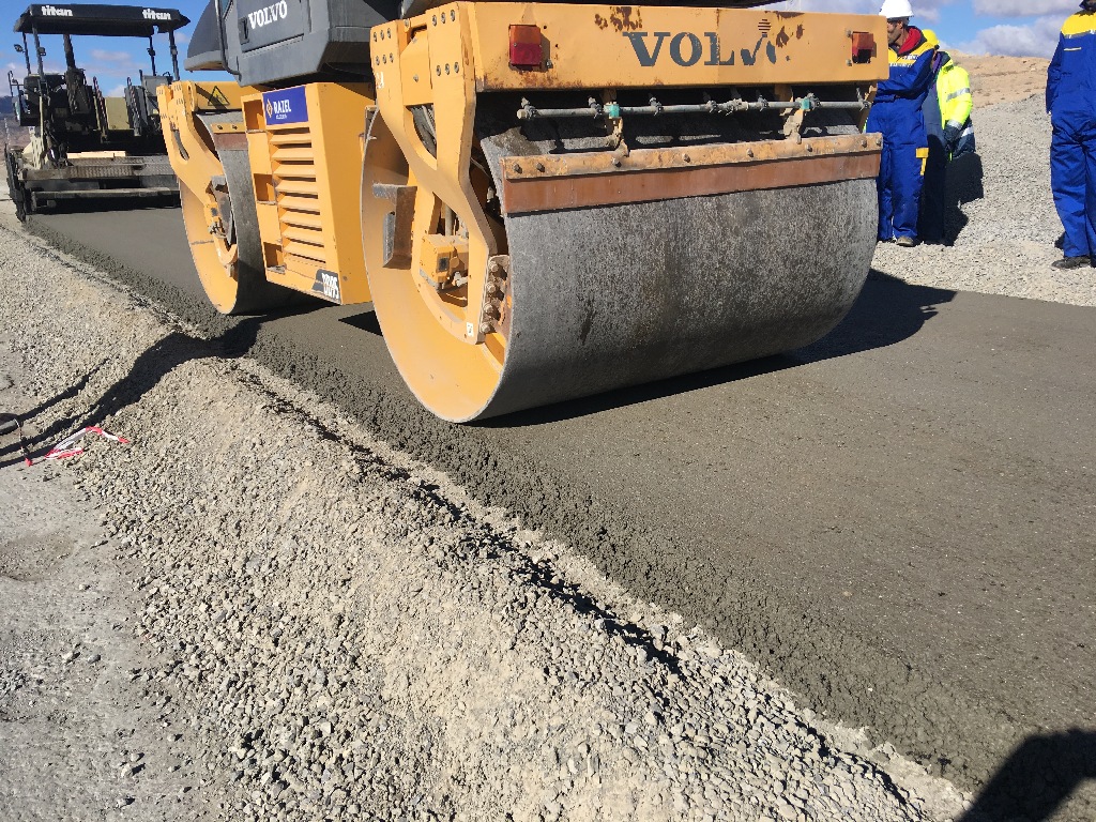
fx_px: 918
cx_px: 548
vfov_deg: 48.2
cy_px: 411
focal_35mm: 29
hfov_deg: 61.7
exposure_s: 1/1832
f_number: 2.2
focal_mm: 4.15
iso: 25
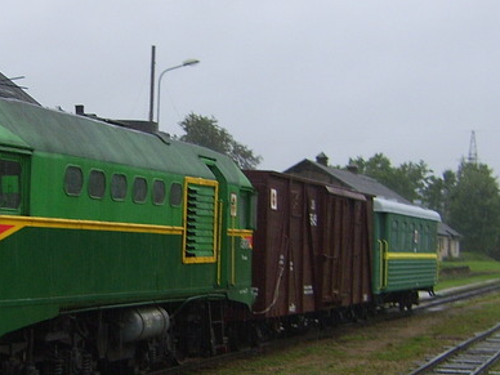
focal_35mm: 98
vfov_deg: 15.1
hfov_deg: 19.8
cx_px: 84
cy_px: 204
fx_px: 1416
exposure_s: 1/60
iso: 50
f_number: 2.8
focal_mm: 7.8
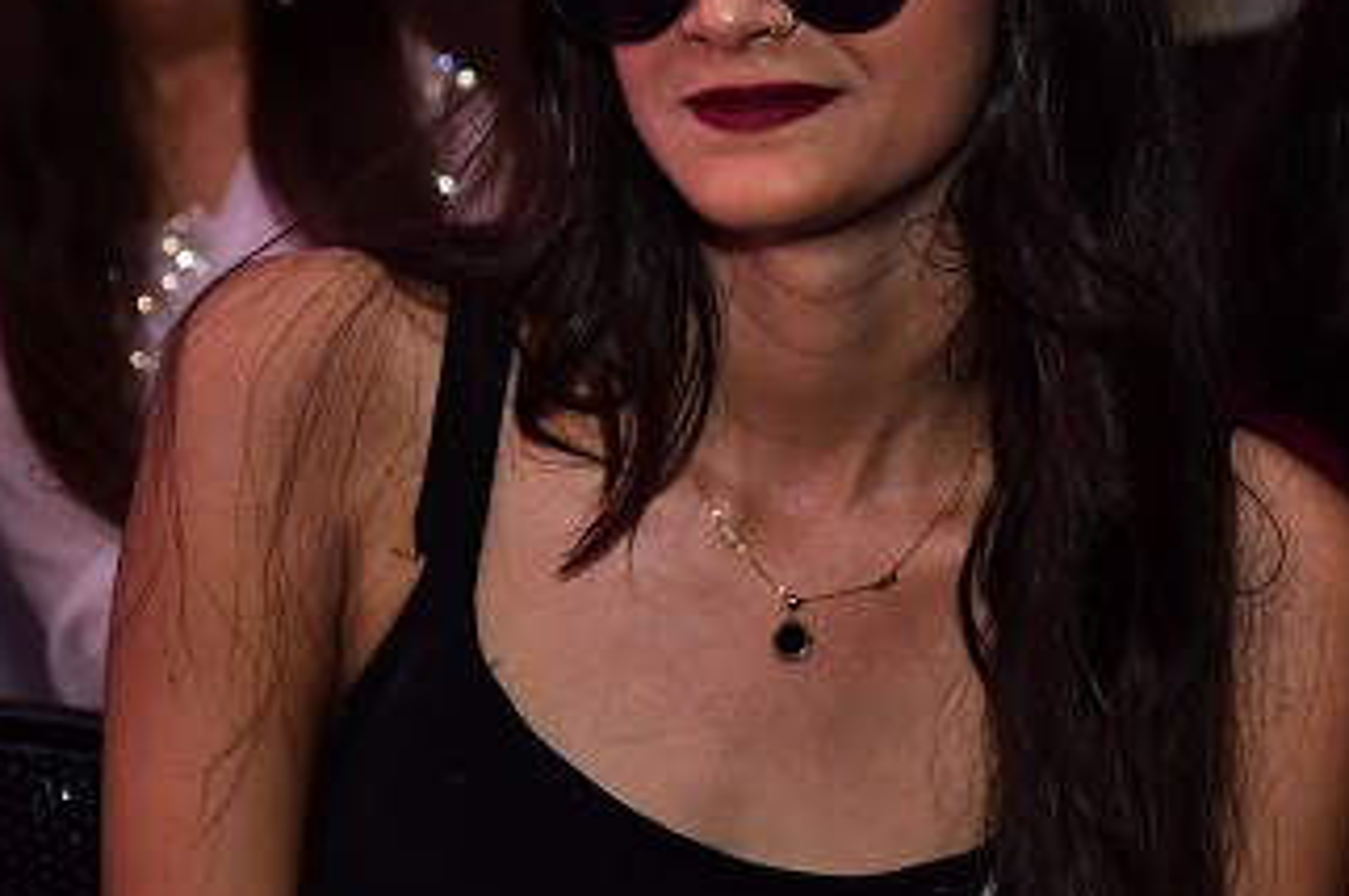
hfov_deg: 9.7
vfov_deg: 6.5
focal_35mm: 212
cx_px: 951
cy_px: 268
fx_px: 7936
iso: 1000
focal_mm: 80
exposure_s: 1/125
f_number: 5.3
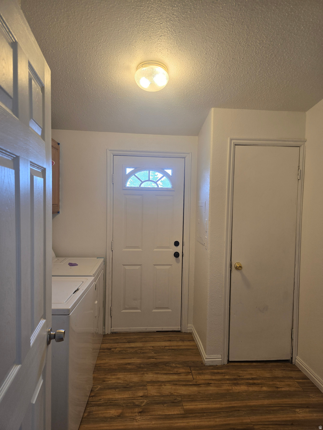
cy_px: 215
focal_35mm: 23
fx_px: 286
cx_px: 162
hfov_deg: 58.9
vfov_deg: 73.9
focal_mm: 6.3
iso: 100
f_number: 1.7
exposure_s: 1/120
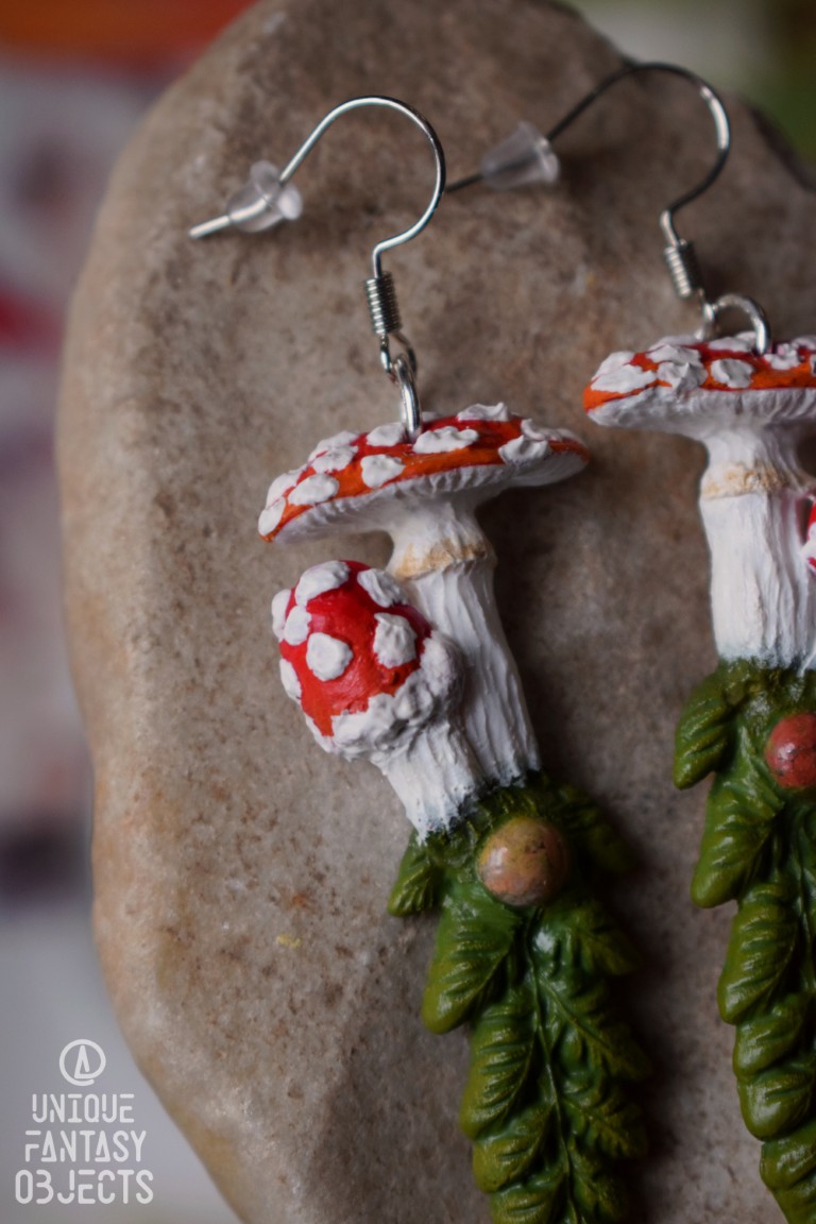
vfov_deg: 24.6
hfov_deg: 16.6
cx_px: 408
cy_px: 612
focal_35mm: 82
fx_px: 2805
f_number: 5.6
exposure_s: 1/60
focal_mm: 55
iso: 1100
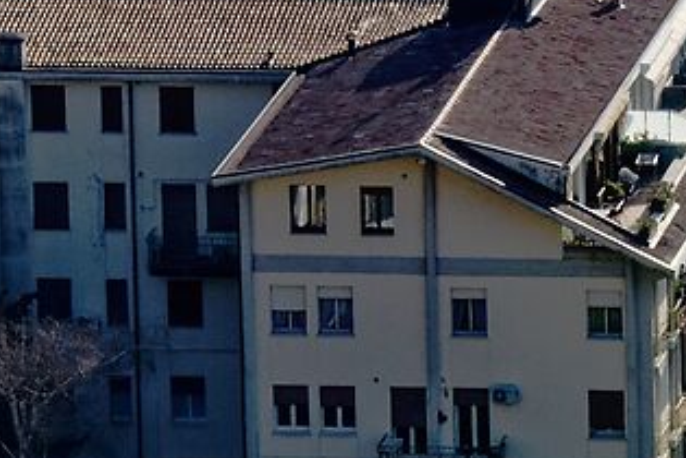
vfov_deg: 2.5
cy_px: -943
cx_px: 1882
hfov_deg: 3.8
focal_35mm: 533
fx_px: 10156
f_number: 20
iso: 320
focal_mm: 70
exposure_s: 1/160
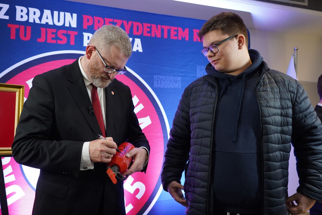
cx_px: 161
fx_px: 268
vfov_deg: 43.6
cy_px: 108
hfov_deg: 61.9
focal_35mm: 30
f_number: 4.5
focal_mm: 30
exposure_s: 1/125
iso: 2000
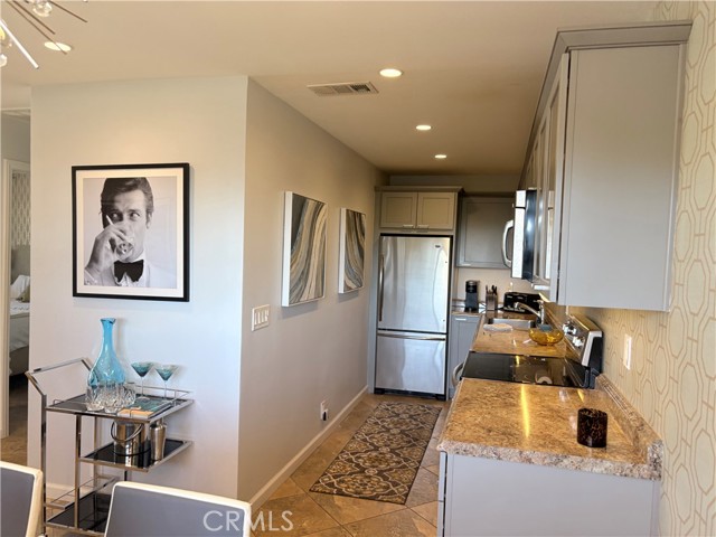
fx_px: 538
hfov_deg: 67.3
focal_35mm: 26
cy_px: 268
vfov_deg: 53.1
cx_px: 358
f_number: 1.6
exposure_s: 1/128
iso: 100
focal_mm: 5.96
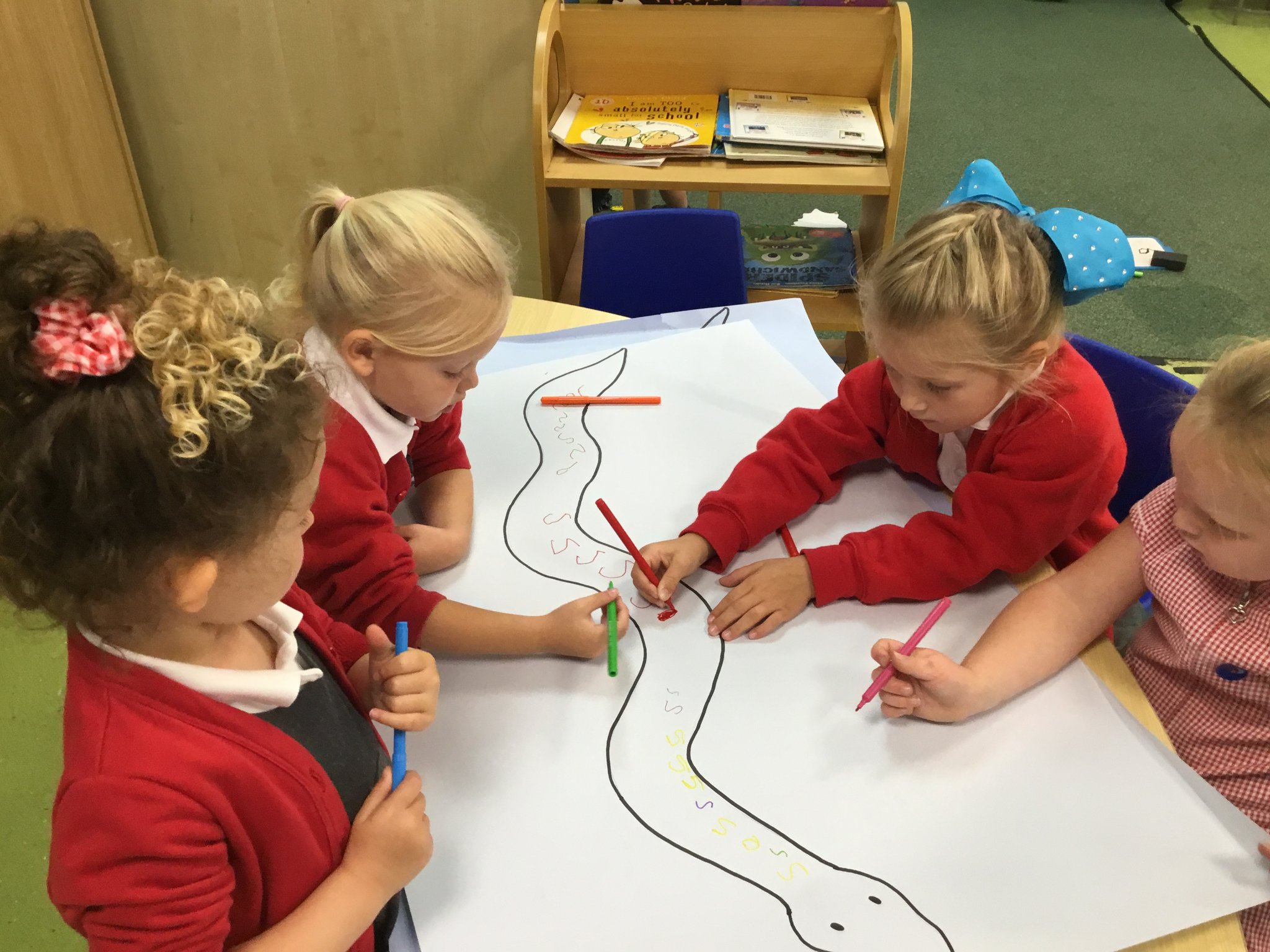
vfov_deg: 45.4
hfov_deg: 58.4
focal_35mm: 31
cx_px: 635
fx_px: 1137
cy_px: 476
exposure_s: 1/33
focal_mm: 3.3
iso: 50
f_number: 2.4
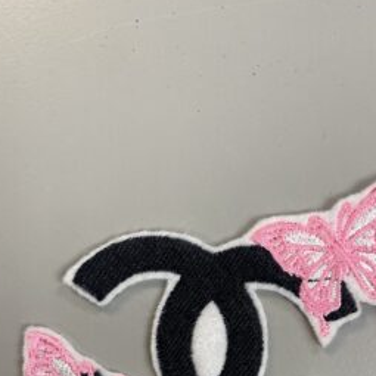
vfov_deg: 37.8
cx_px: 212
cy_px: 327
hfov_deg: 40.0
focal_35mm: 42
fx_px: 516
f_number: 1.6
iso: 100
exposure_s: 1/120
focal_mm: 4.2
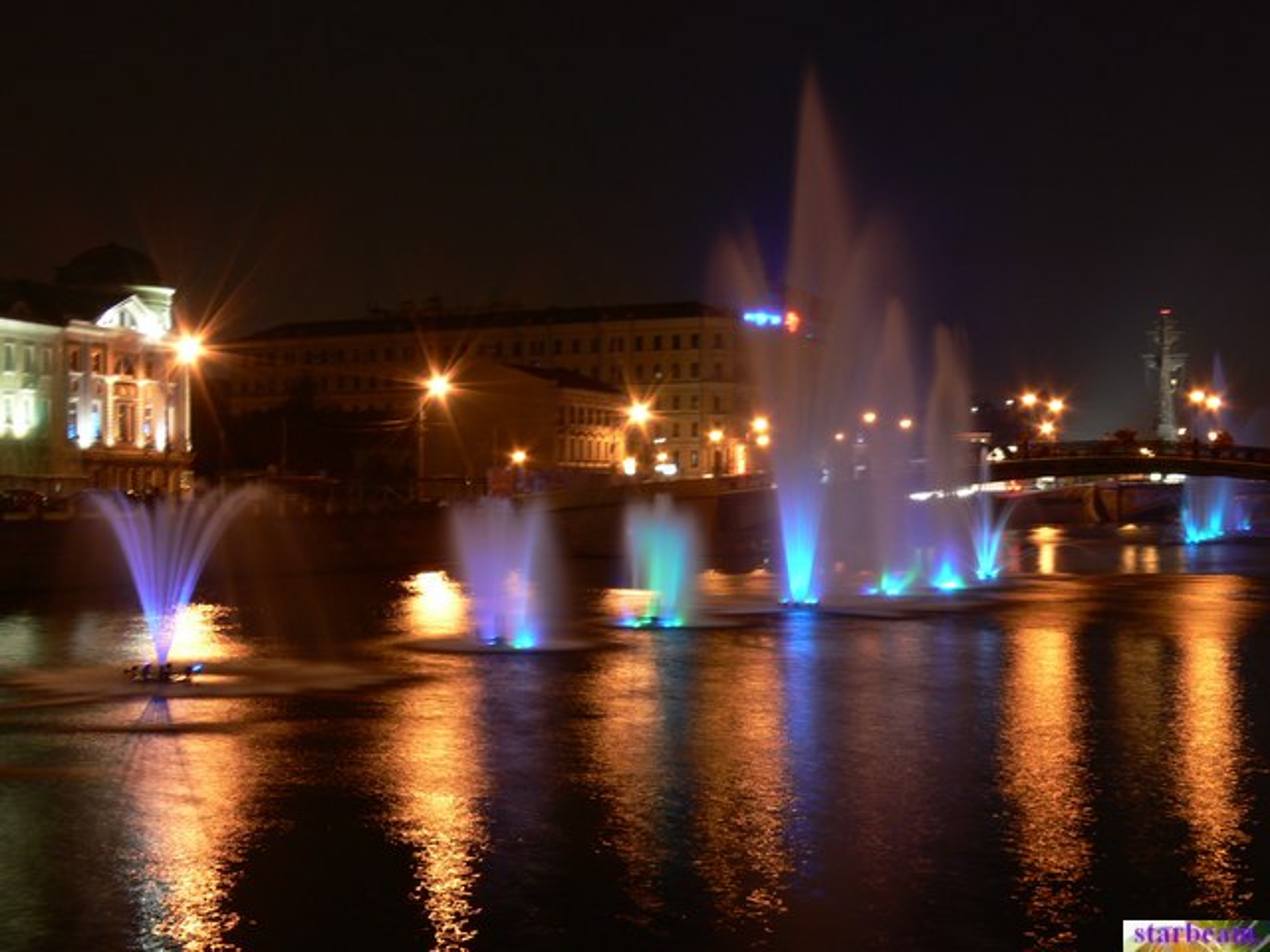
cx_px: 635
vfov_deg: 25.2
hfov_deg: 33.2
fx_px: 2128
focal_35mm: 58
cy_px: 476
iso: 80
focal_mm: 12.2
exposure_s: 4
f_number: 6.3
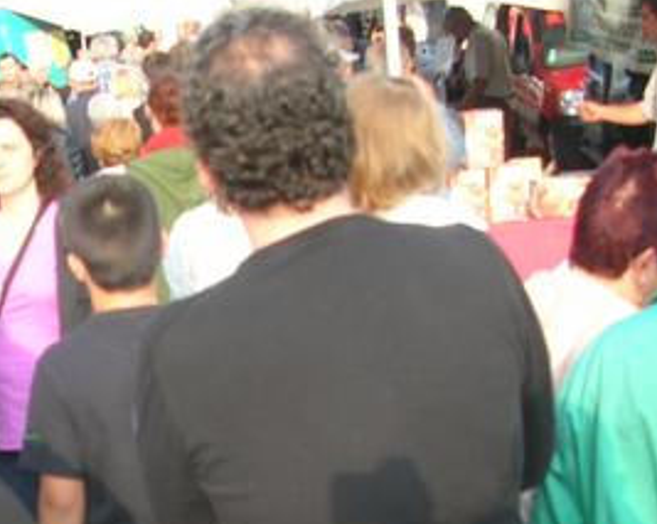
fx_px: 1593
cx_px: 91
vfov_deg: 18.1
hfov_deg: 22.8
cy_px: 561
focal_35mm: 82
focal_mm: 5.8
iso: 50
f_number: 2.8
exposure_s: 1/99.1
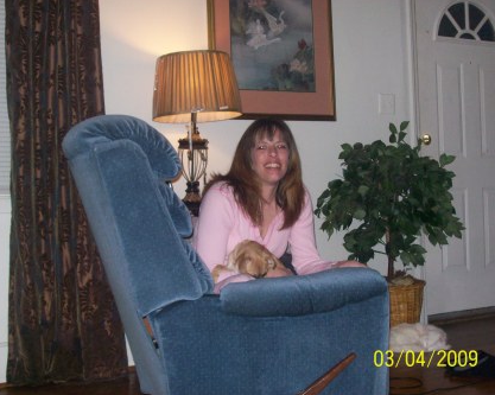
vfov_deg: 25.8
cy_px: 198
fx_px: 864
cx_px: 249
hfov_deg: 32.0
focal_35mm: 59
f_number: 3.4
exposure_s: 1/84.5
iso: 200
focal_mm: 9.4
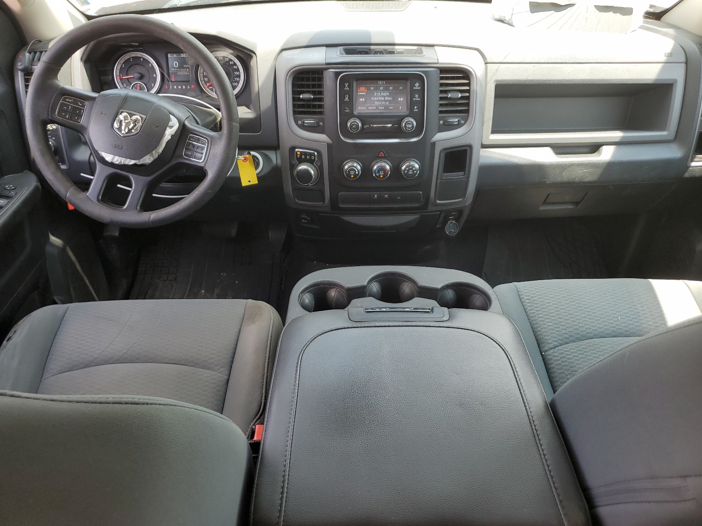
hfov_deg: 67.3
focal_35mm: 26
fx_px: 527
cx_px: 351
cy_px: 263
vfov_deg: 53.1
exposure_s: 1/270
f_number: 1.5
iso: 50
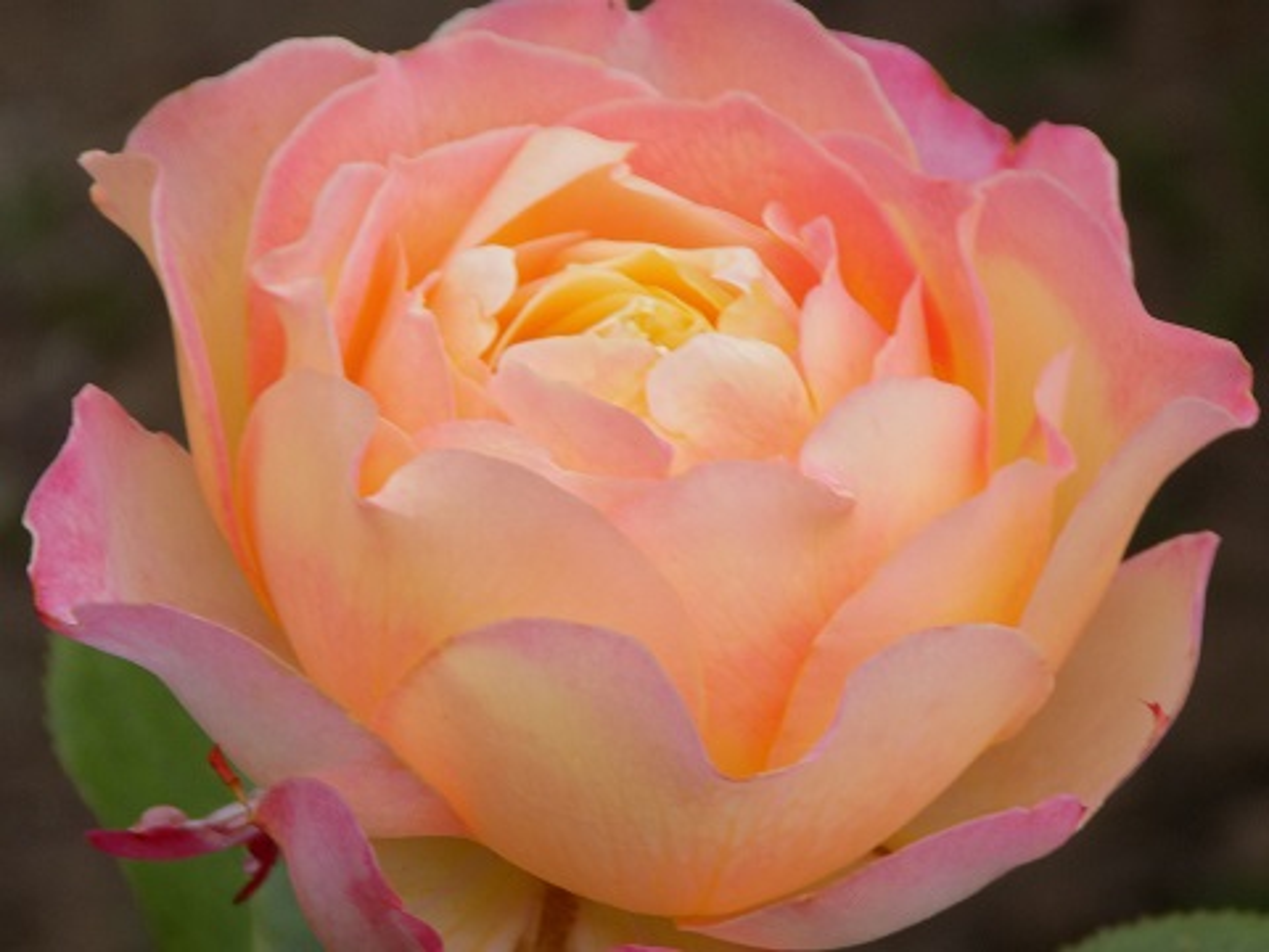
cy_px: 476
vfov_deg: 5.7
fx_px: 9495
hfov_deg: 7.6
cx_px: 634
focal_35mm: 259
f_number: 5.7
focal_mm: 46
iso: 100
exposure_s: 1/30
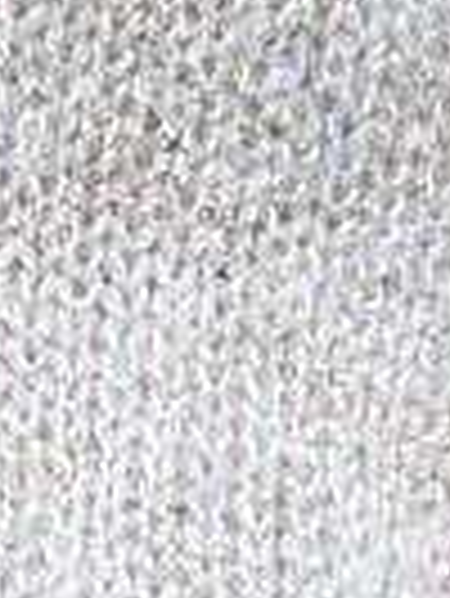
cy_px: 108
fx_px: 6541
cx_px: -1060
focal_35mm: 378
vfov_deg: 5.2
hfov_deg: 3.8
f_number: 1.68
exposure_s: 1/101
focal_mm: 6.9
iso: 103
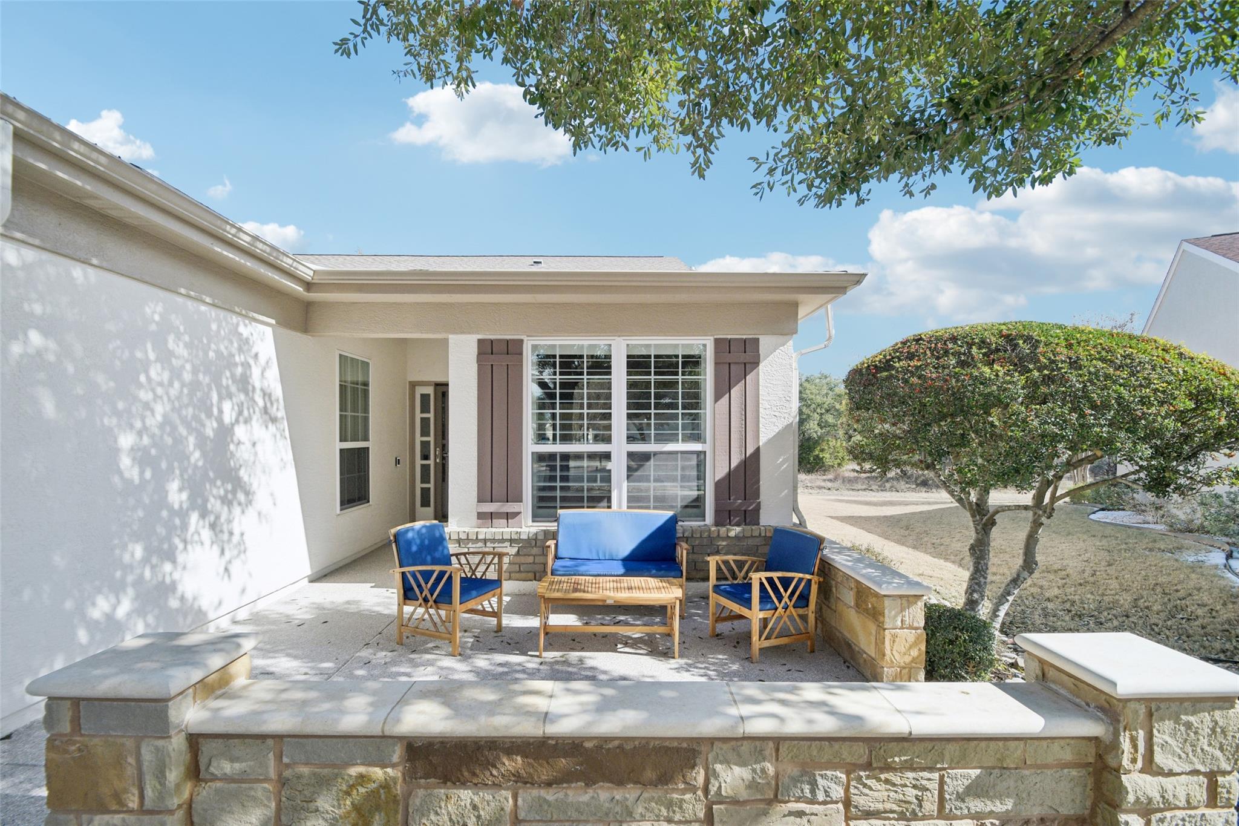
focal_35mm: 15
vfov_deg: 77.3
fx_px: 516
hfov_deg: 100.4
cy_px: 413
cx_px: 620
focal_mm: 10
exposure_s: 1/500
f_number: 8
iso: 400
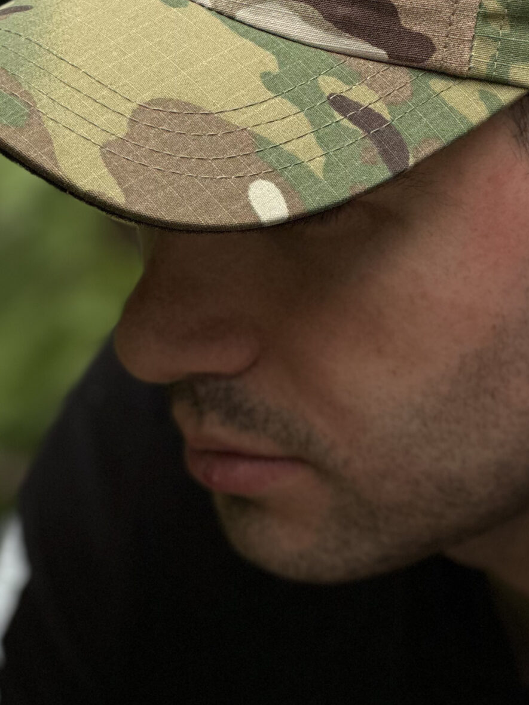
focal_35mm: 167
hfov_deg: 8.9
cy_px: 117
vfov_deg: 11.8
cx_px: 359
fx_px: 3403
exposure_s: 1/803
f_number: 2.8
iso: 32
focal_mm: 9
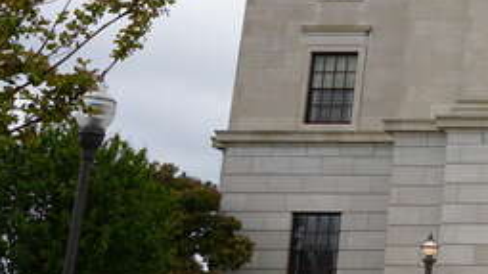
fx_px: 1021
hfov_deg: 22.4
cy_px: 30
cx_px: 721
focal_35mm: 79
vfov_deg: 15.1
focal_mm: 16
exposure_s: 1/100
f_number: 9
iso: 100
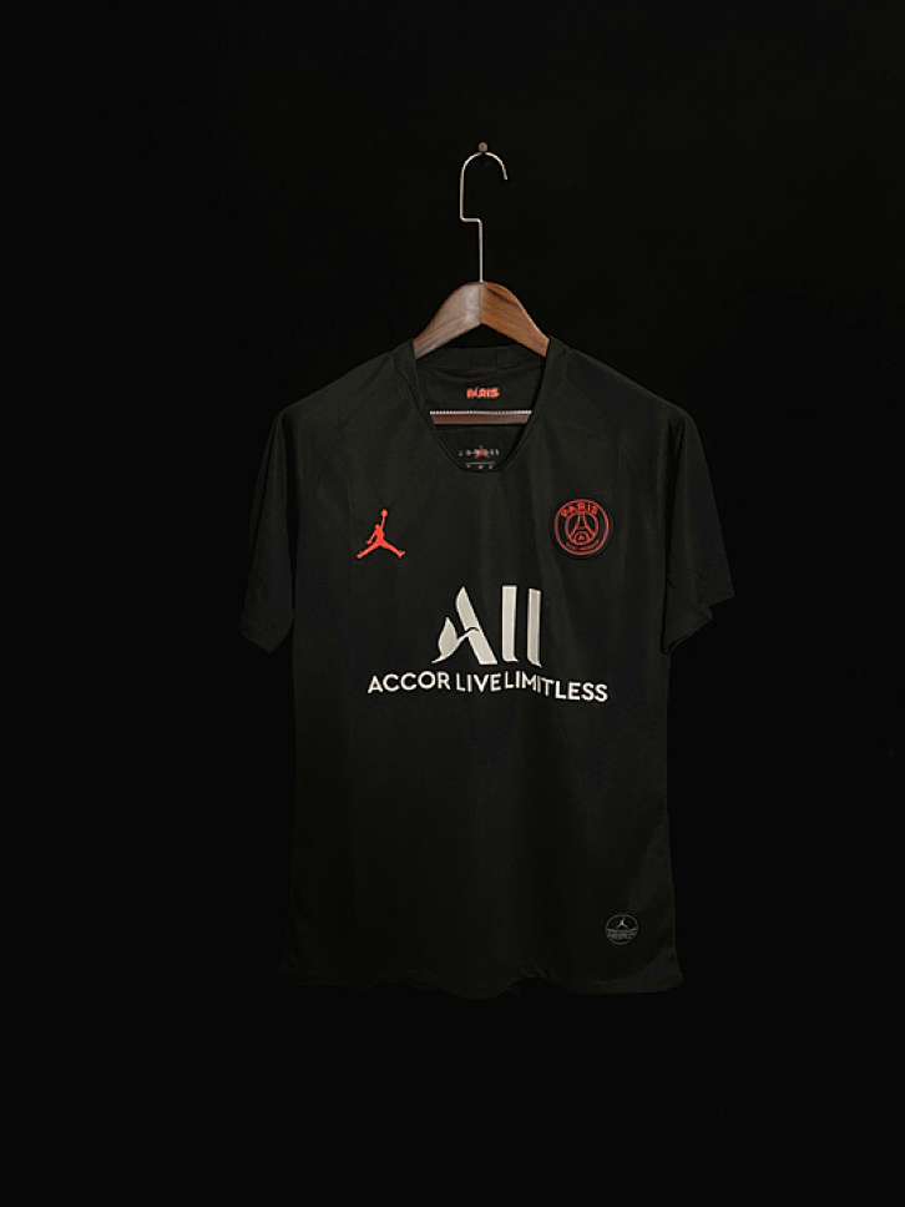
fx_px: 1011
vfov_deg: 61.6
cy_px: 584
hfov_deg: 48.2
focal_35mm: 29
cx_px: 474
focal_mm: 4.25
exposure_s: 1/33
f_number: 1.8
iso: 400
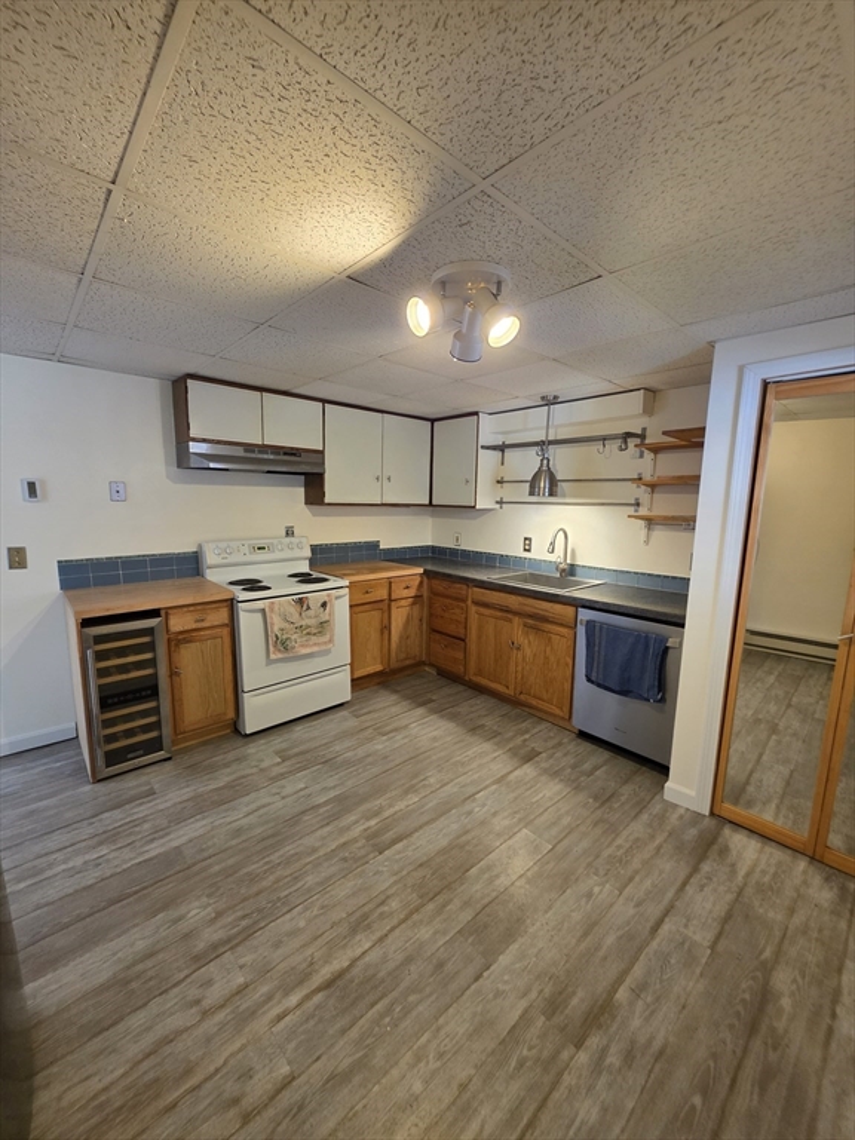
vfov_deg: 106.2
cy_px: 570
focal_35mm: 13
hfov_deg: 89.9
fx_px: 428
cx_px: 428
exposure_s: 1/60
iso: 250
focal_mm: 2.2
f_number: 1.9
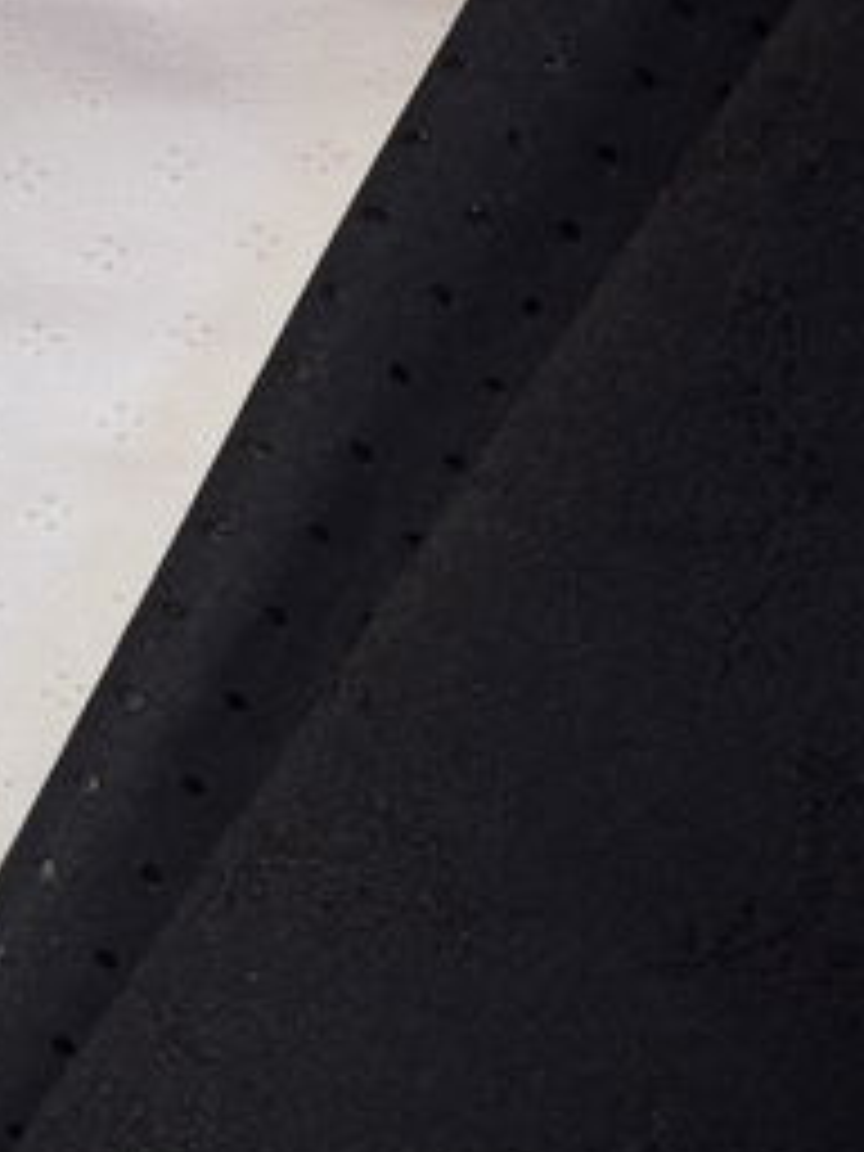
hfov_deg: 27.5
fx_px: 1664
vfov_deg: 36.1
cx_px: 4
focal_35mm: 50
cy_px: 1015
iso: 40
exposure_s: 1/126
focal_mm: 2.22
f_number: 2.2
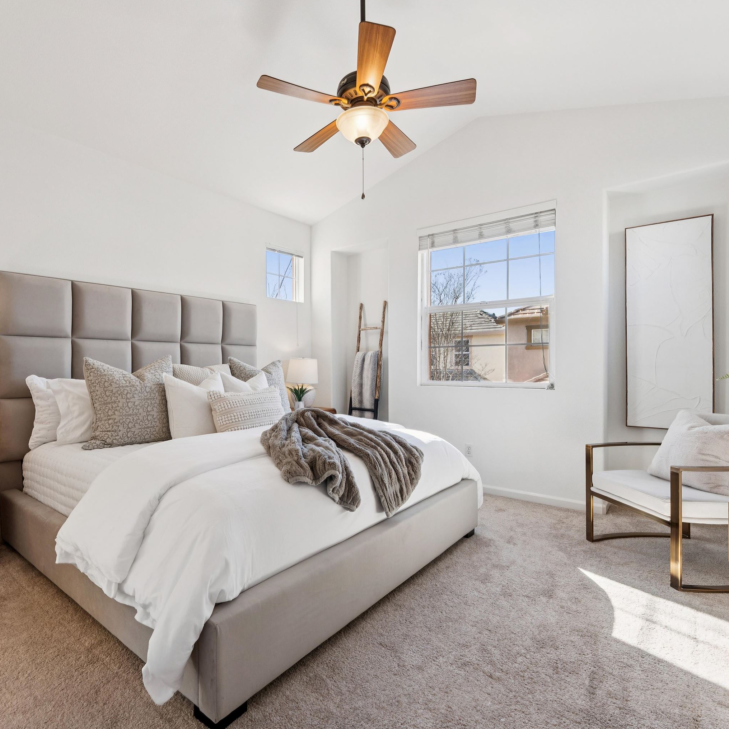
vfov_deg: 80.7
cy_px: 363
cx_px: 319
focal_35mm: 18
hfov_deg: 80.4
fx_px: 429
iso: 250
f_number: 8
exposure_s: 1/50
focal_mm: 14
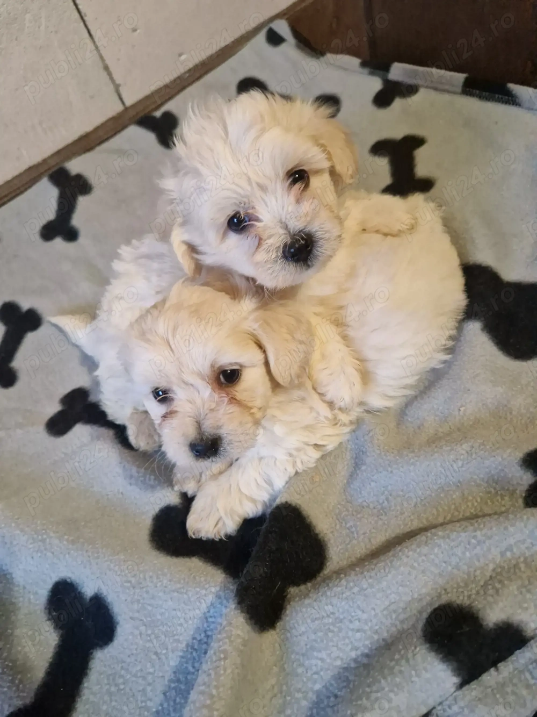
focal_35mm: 23
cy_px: 358
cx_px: 268
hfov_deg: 58.9
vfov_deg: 73.9
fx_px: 476
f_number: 1.8
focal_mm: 5.4
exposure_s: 1/33
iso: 500
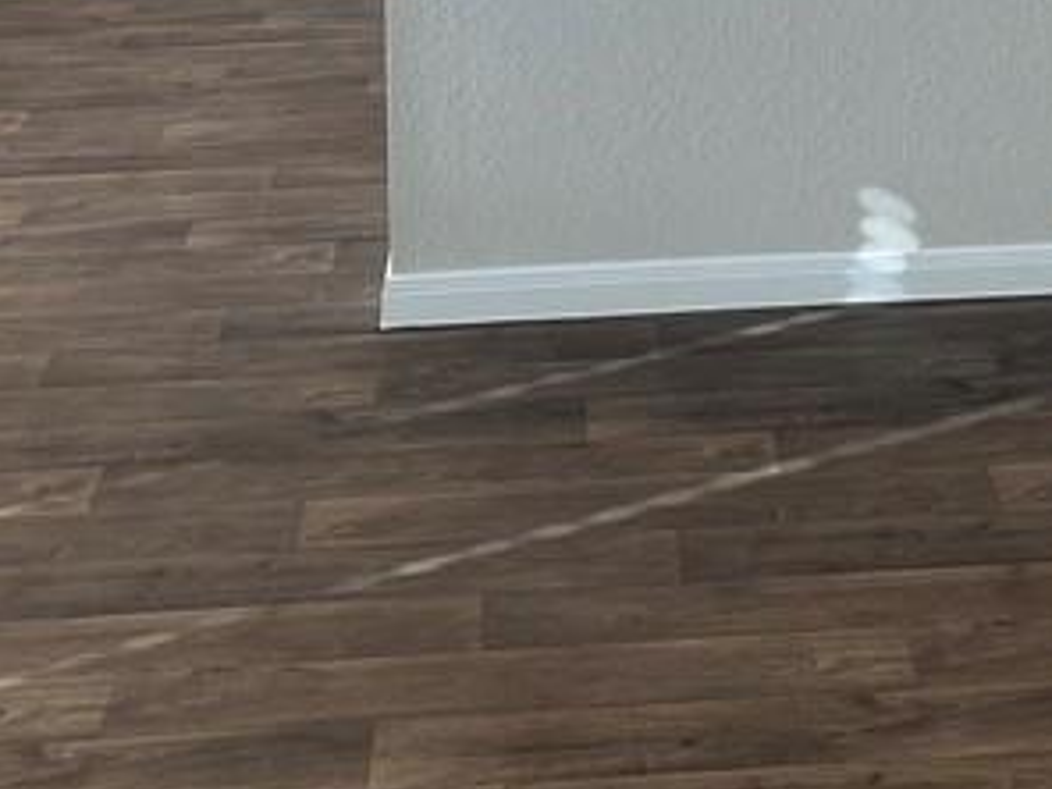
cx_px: 874
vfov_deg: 15.2
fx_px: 2735
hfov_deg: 21.4
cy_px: -380
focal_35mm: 90
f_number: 1.8
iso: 100
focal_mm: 4.25
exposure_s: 1/120
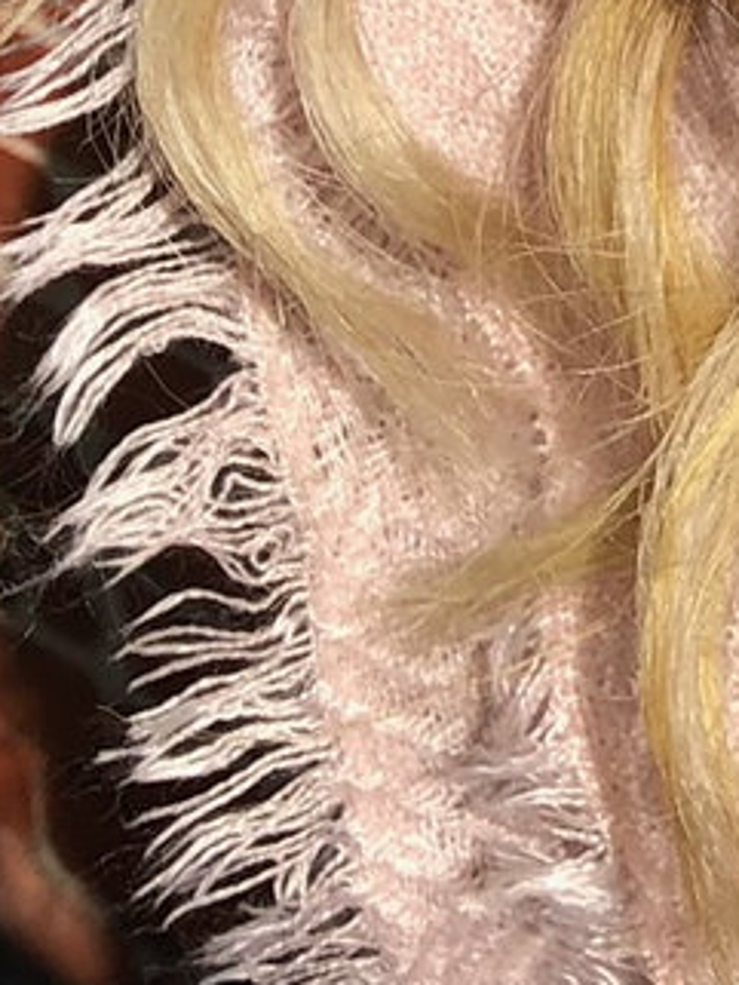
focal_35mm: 151
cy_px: -1160
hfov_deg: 8.8
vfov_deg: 11.4
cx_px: 1815
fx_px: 4295
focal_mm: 4
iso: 20
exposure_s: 1/1919
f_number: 1.8
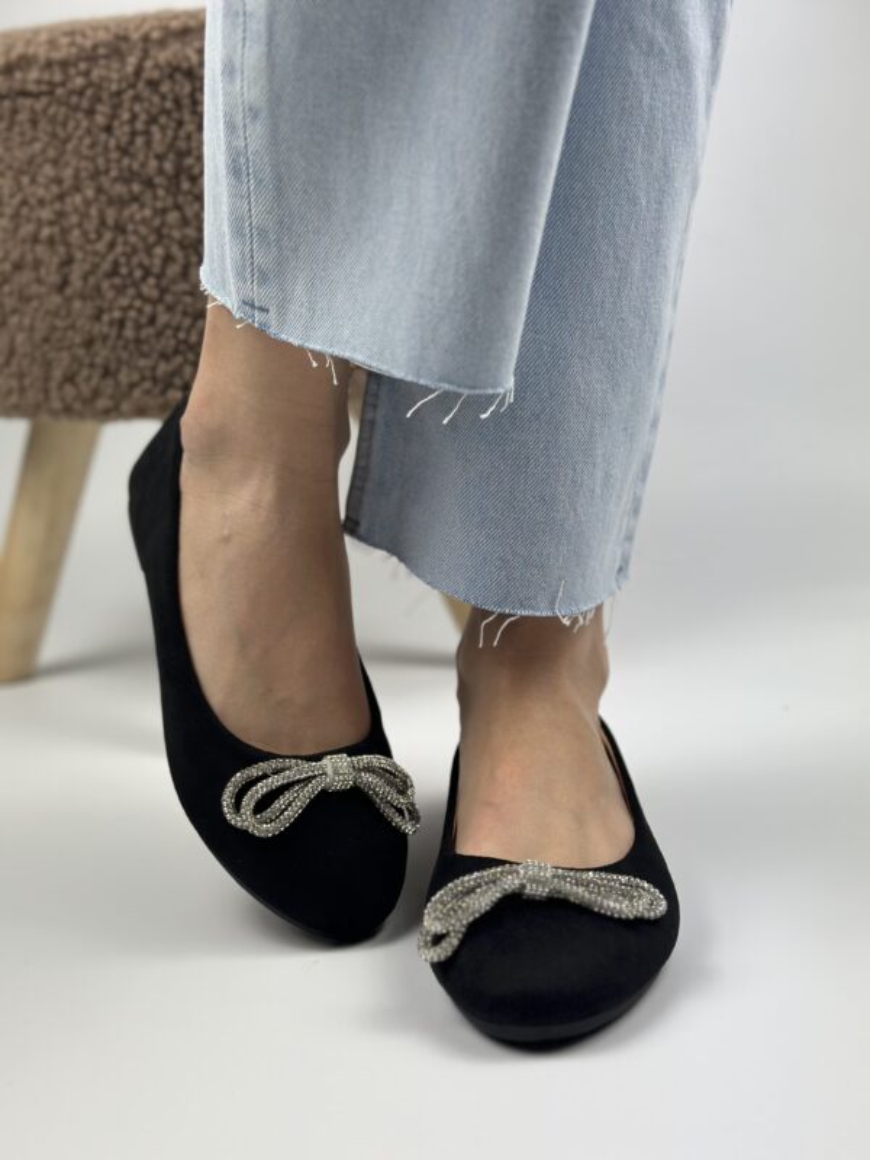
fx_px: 1609
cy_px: 580
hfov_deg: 30.3
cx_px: 435
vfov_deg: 39.7
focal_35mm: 48
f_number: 1.78
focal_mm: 6.86
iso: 80
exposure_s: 1/1212
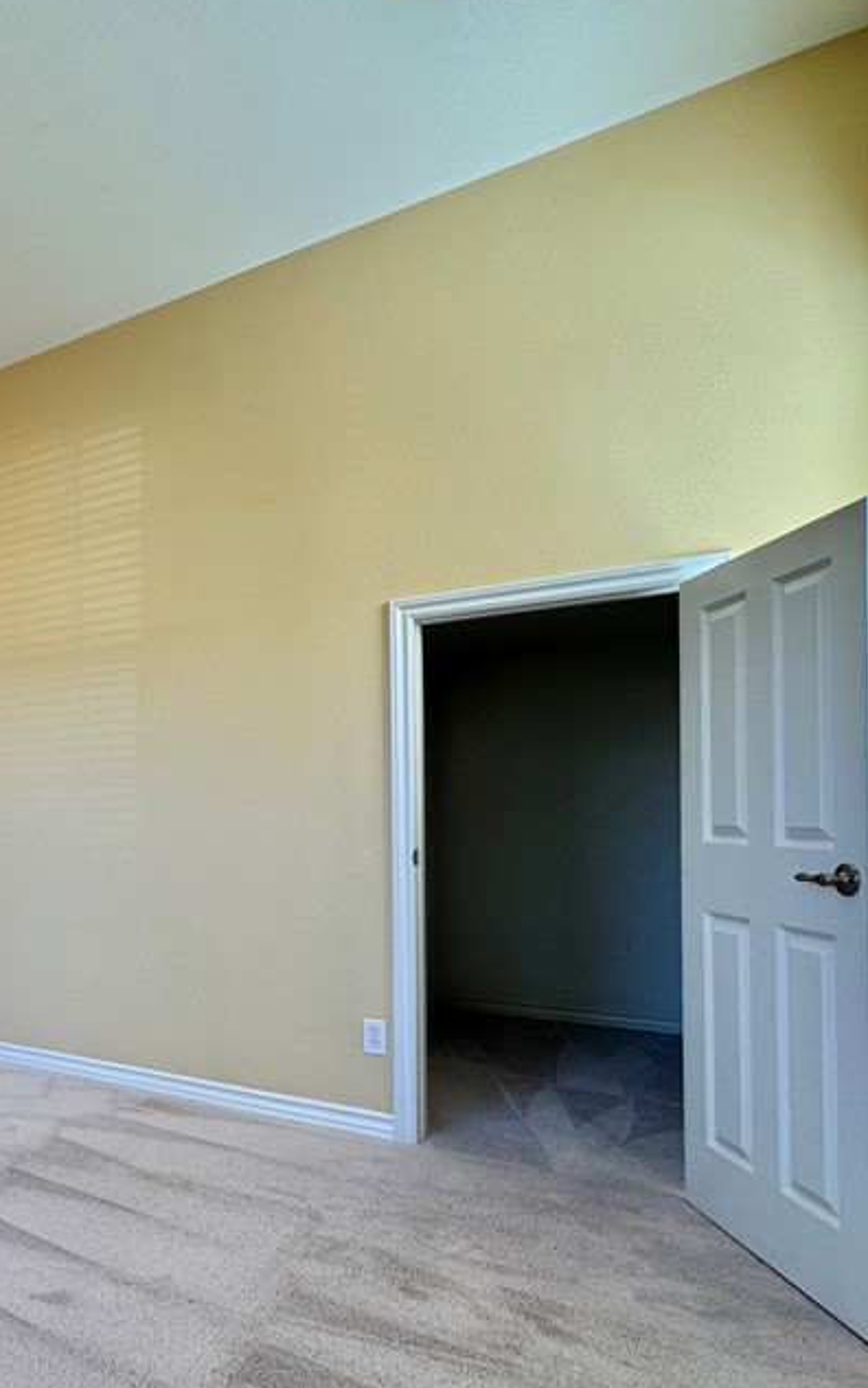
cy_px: 811
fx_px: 908
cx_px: -39
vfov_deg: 74.2
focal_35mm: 24
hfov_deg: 42.5
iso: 125
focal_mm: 2.22
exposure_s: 1/120
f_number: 2.2
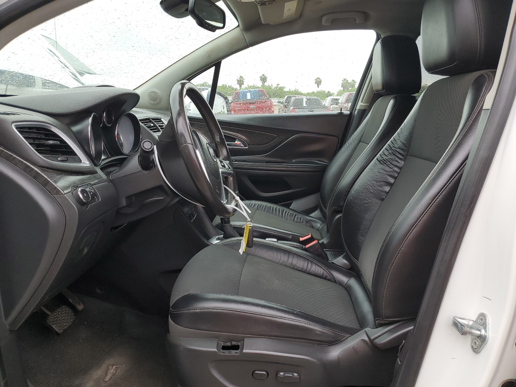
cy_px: 194
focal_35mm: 26
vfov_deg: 53.1
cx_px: 258
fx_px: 388
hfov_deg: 67.3
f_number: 1.5
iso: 50
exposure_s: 1/123
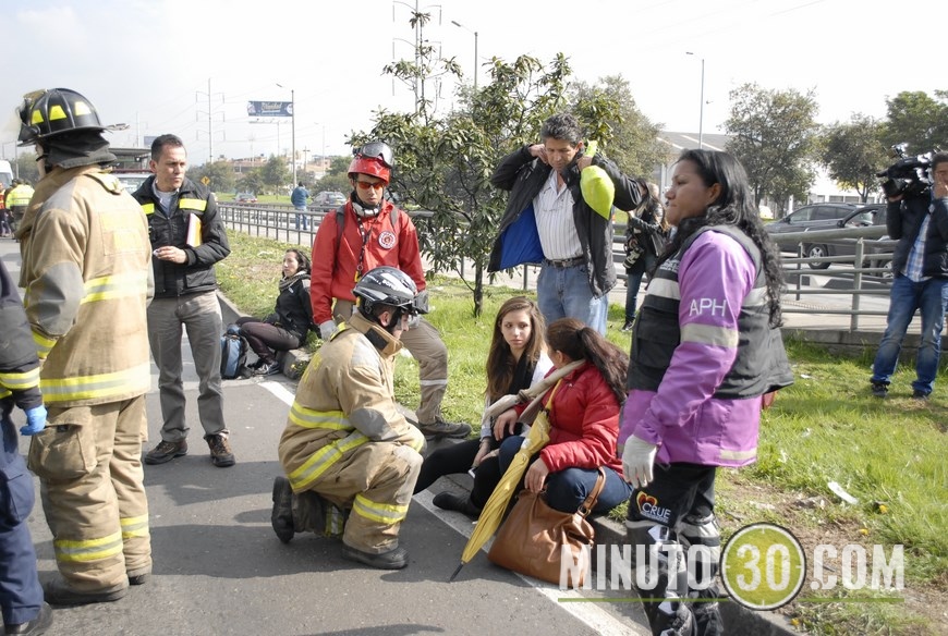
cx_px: 474
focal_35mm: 36
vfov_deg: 37.0
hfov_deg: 53.0
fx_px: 950
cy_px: 318
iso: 400
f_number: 4
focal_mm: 24
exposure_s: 1/800
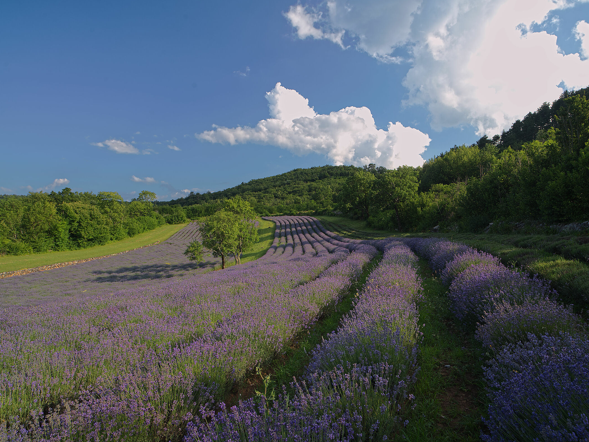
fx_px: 391
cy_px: 219
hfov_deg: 73.8
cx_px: 316
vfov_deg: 58.9
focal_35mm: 23
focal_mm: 21
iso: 100
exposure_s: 1/15
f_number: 13
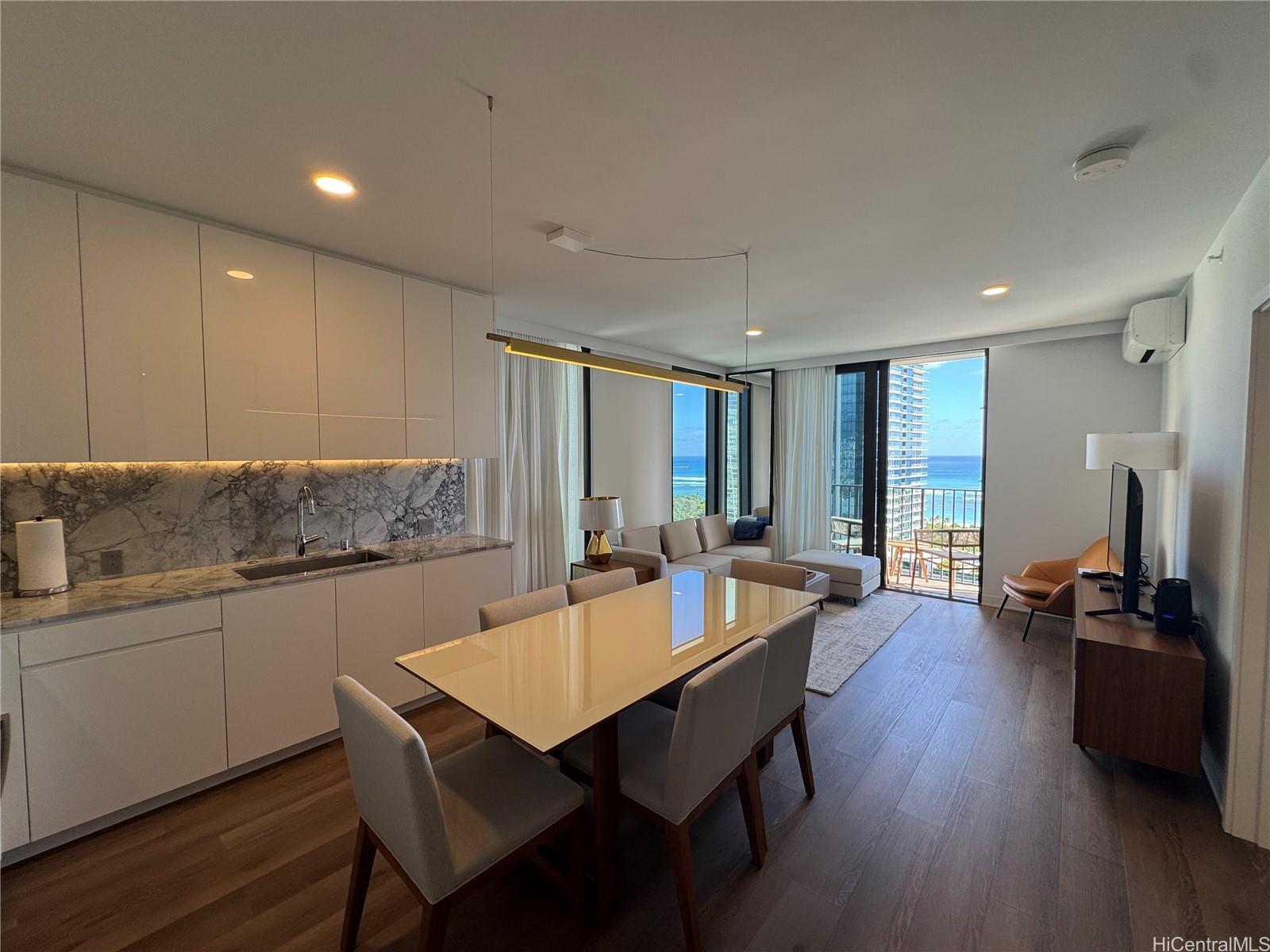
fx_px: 514
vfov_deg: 85.7
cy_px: 476
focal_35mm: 14
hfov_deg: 102.1
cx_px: 635
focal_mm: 2.22
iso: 50
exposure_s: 1/120
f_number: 2.2
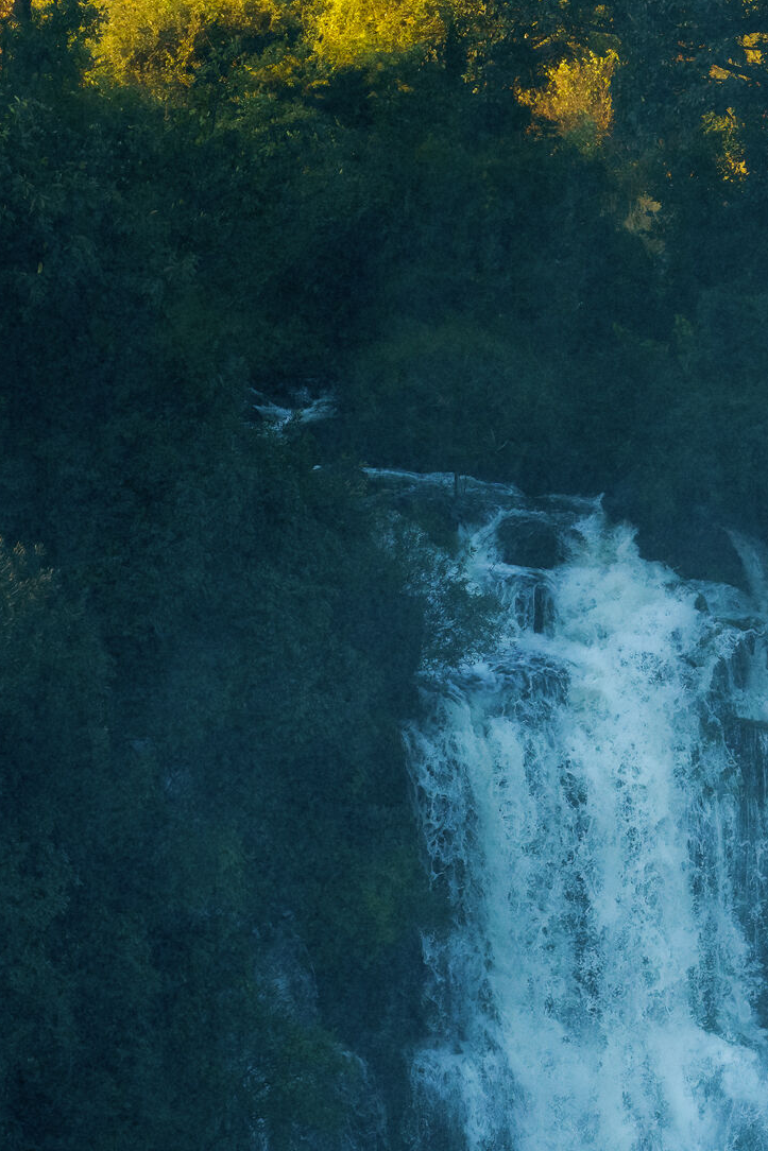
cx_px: 665
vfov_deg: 13.2
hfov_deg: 8.8
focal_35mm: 155
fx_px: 4958
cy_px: 964
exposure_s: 1/500
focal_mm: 70
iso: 400
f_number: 5.6
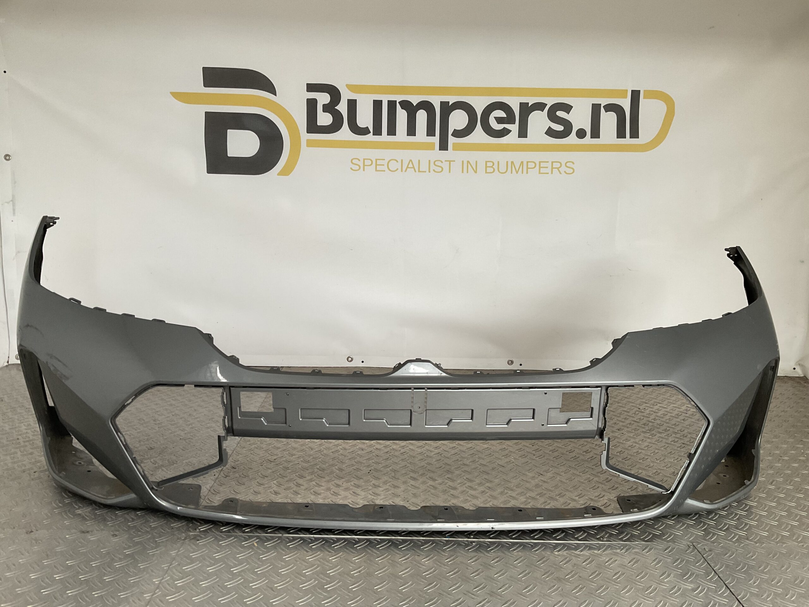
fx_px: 678
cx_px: 404
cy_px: 304
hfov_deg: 61.7
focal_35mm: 29
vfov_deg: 48.2
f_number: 1.8
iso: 64
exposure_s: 1/60
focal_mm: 3
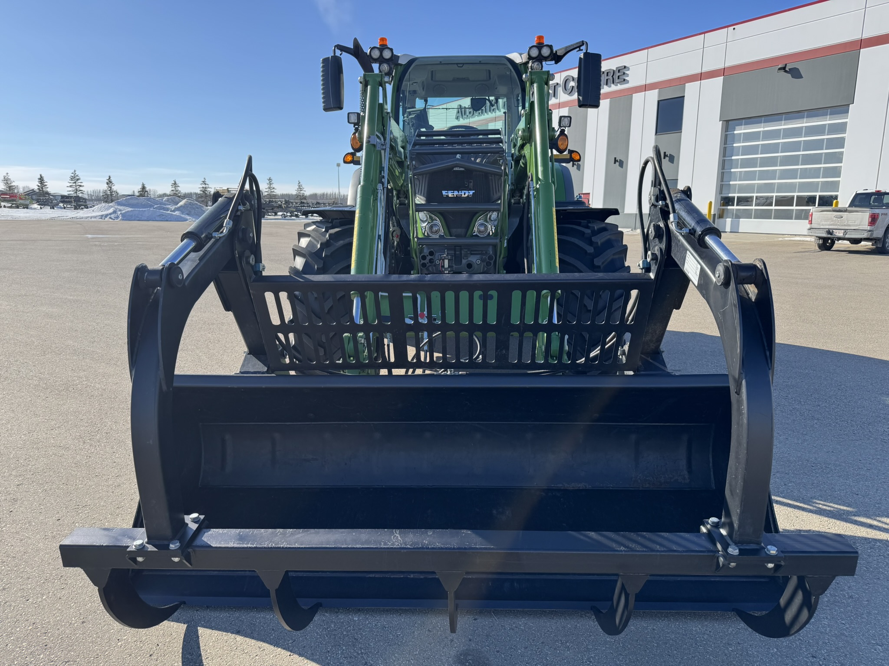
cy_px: 333
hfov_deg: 71.6
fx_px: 616
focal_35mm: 24
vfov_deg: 56.8
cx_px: 444
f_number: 1.78
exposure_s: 1/2604
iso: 80
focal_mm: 6.76
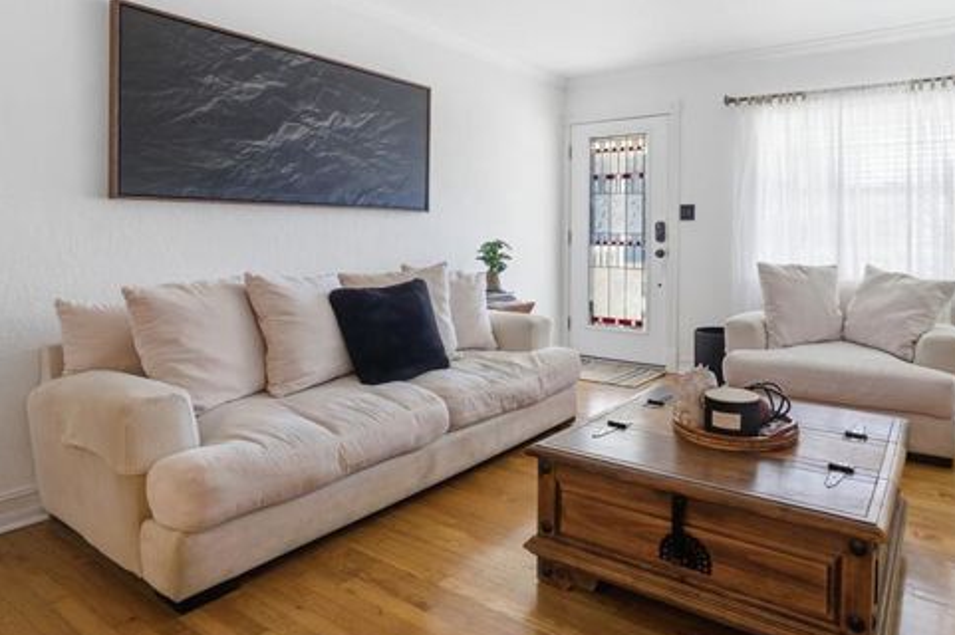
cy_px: 242
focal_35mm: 22
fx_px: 583
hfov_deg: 77.8
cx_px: 571
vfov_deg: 56.5
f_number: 9
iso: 320
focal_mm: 10
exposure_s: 1/30
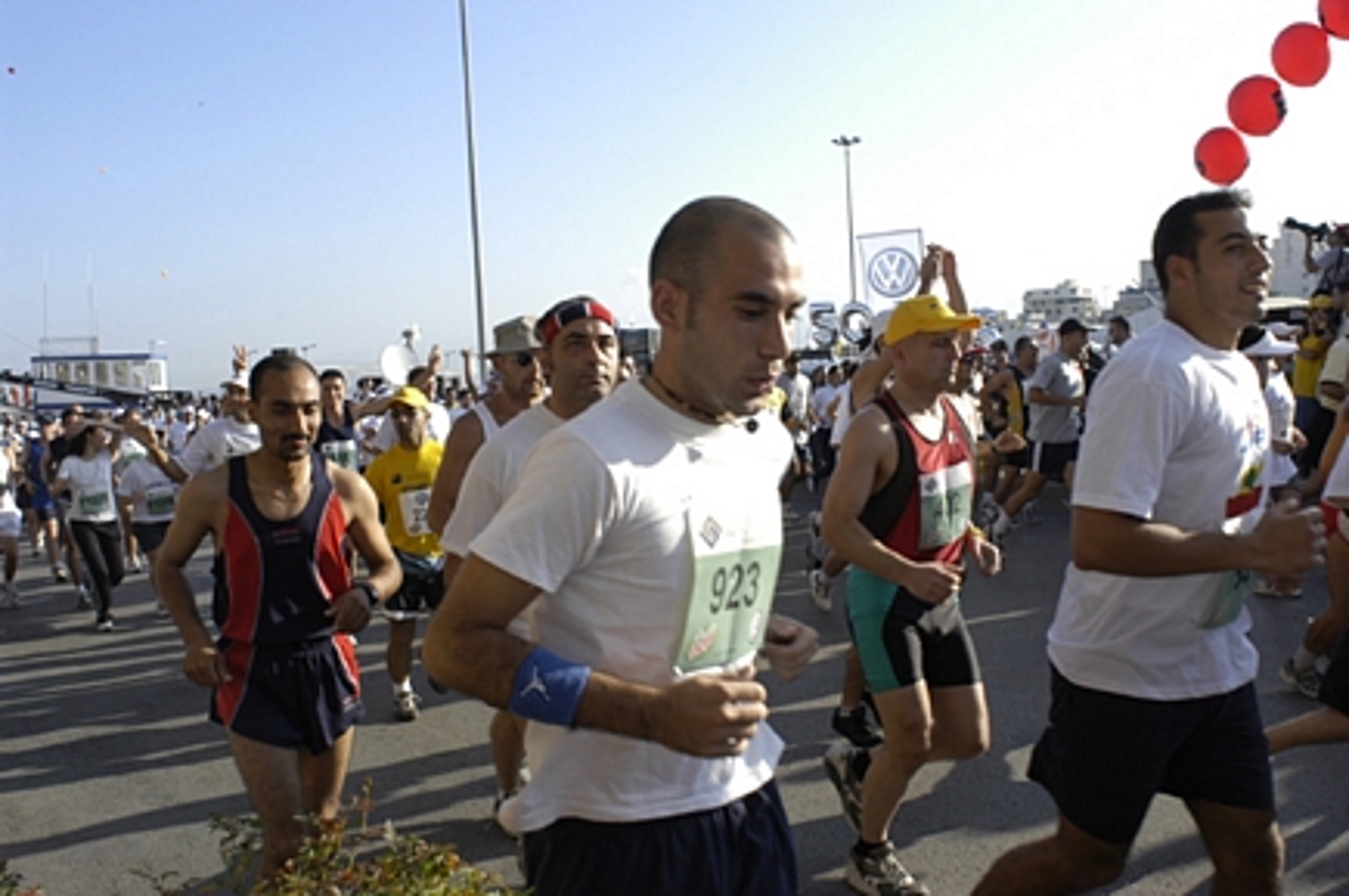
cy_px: 448
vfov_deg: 43.5
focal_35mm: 30
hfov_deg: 62.0
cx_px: 674
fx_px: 1123
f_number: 7.1
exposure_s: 1/320
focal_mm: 20
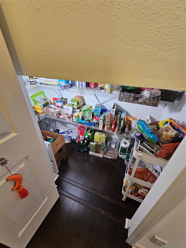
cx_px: 93
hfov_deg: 89.9
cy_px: 124
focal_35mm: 13
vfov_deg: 106.2
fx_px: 93
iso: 400
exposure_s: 1/60
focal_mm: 2.2
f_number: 2.2
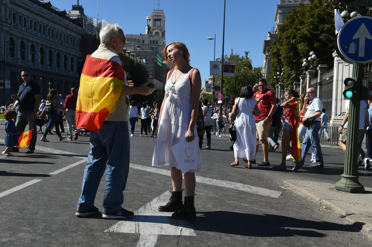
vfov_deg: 33.4
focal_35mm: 40
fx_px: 413
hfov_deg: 48.5
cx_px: 186
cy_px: 124
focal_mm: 40
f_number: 9
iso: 200
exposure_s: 1/800
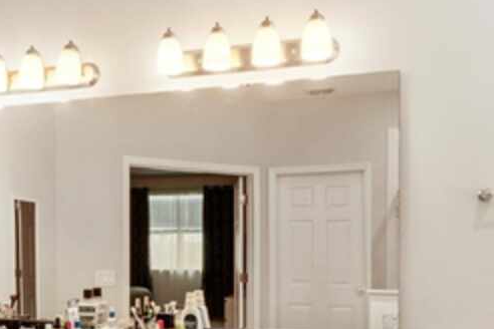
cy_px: 278
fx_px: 535
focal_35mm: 39
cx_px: 158
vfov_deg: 32.9
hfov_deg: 48.6
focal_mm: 10
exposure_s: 1/2
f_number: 16
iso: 200
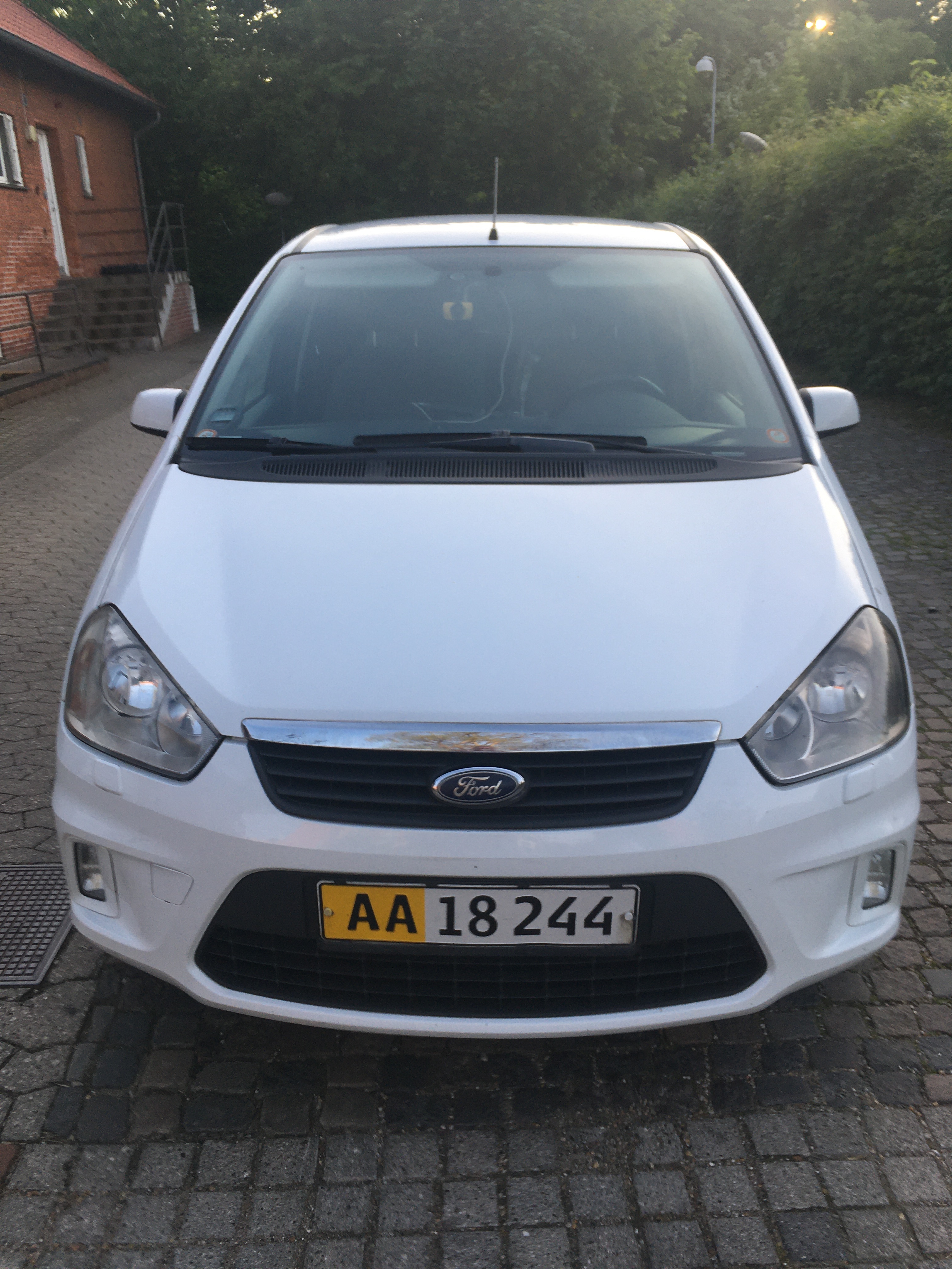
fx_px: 1063
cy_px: 634
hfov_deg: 48.2
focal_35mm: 29
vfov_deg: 61.7
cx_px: 476
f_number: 2.2
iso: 25
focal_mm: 4.15
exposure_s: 1/308
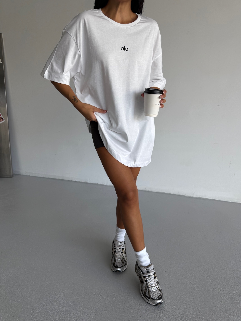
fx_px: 223
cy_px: 160
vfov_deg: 71.6
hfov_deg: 56.8
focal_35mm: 24
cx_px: 120
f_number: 1.78
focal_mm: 6.76
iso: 64
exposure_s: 1/233
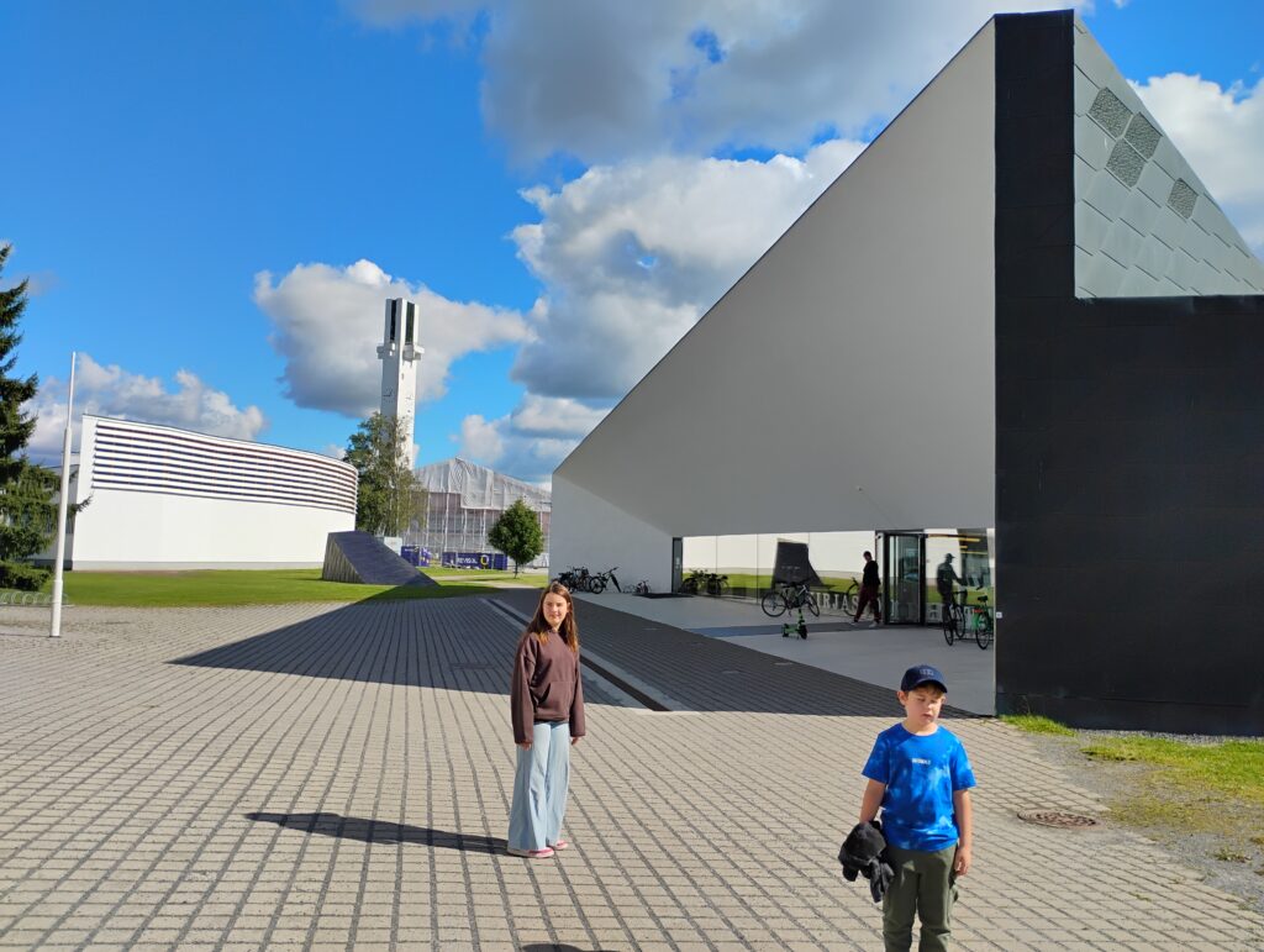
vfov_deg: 49.9
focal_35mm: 28
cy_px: 476
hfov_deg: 63.4
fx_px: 1024
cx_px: 632
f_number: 1.8
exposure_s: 1/1486
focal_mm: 4.26
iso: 100
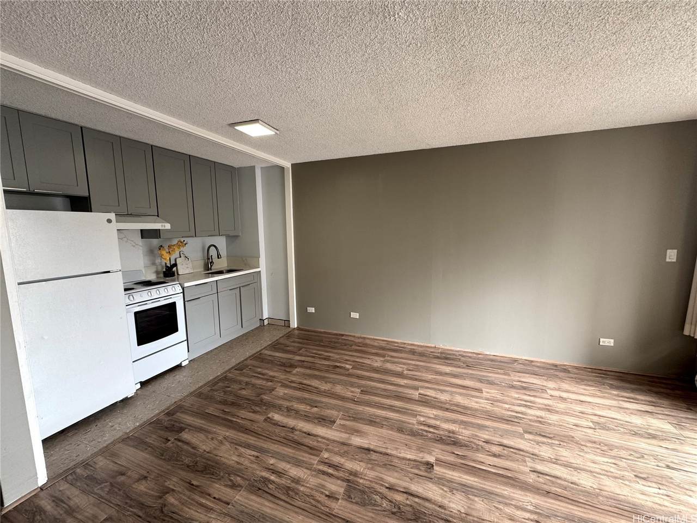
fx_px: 282
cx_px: 348
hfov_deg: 102.1
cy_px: 262
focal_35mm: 14
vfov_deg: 85.7
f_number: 2.2
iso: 125
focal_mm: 2.22
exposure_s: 1/99
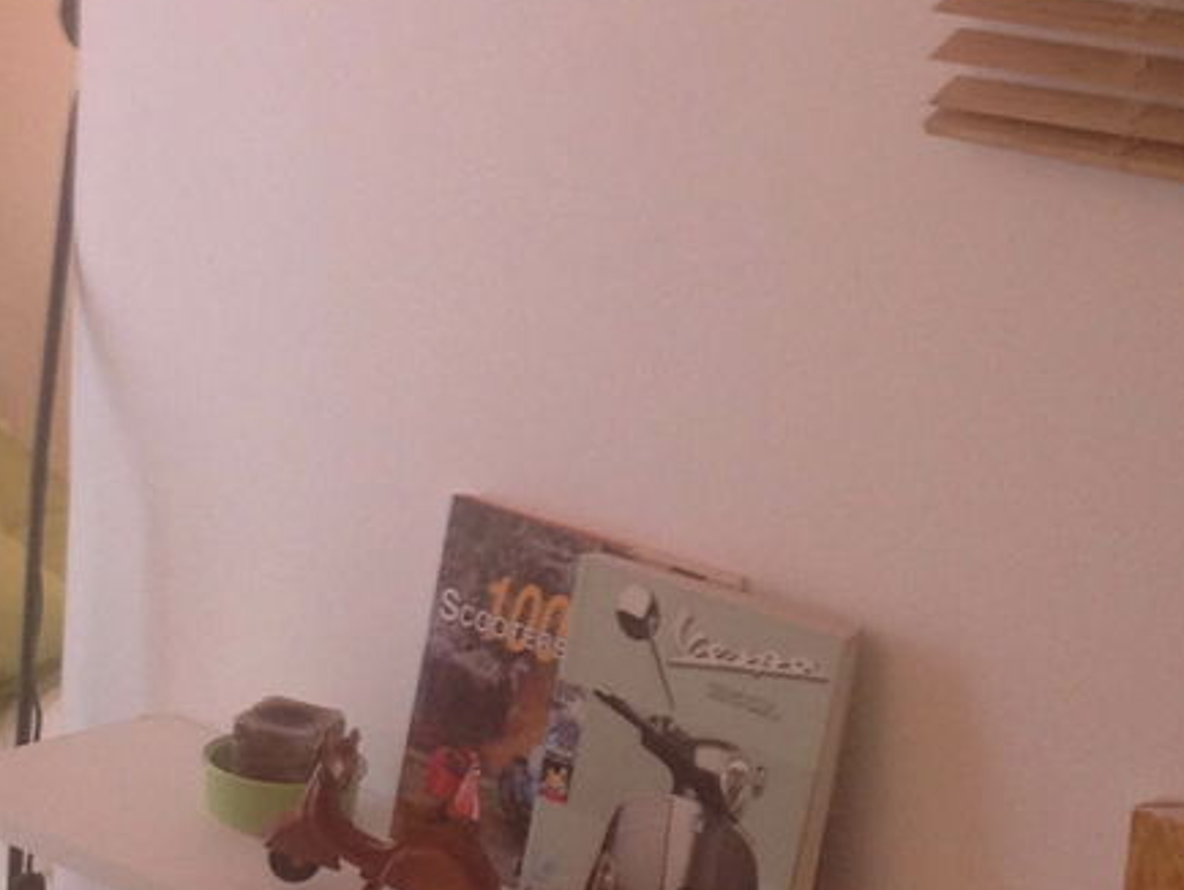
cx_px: 131
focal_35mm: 129
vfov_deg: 11.5
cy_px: 243
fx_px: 4415
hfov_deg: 15.1
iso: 80
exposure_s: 1/20
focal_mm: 4.28
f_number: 2.4
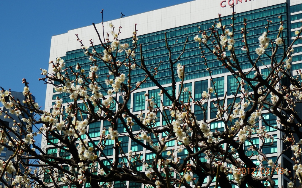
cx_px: 150
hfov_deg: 22.1
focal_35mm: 94
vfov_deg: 13.9
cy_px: 81
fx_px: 774
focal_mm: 15.8
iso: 80
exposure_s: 1/640
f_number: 4.8
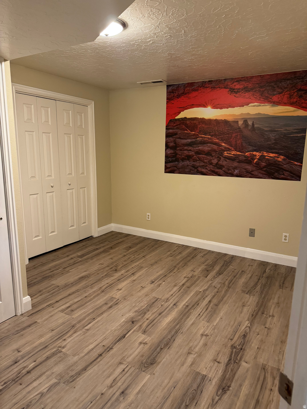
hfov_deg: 56.8
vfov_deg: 71.6
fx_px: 284
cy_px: 204
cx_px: 154
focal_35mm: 24
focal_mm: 6.76
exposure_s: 1/60
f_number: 1.78
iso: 500
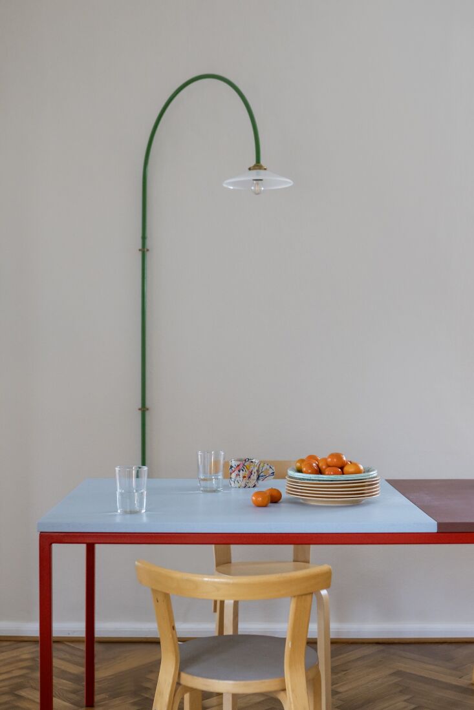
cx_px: 237
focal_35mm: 52
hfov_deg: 26.0
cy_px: 355
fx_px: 1027
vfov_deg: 38.2
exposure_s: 1/100
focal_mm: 35
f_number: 2.5
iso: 500
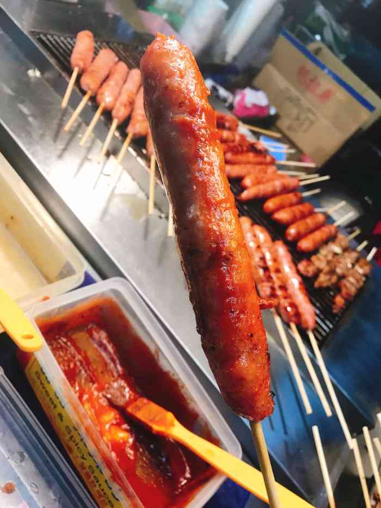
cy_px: 254
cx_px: 190
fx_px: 411
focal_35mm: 28
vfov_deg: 63.4
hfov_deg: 49.8
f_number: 1.8
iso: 25
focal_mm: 3.99
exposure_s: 1/40
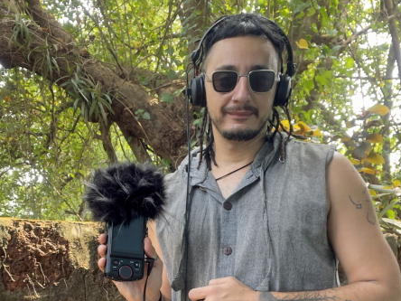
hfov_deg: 49.0
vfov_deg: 36.3
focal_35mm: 38
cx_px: 201
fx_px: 440
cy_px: 247
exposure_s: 1/66
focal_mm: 2.71
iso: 100
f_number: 2.2
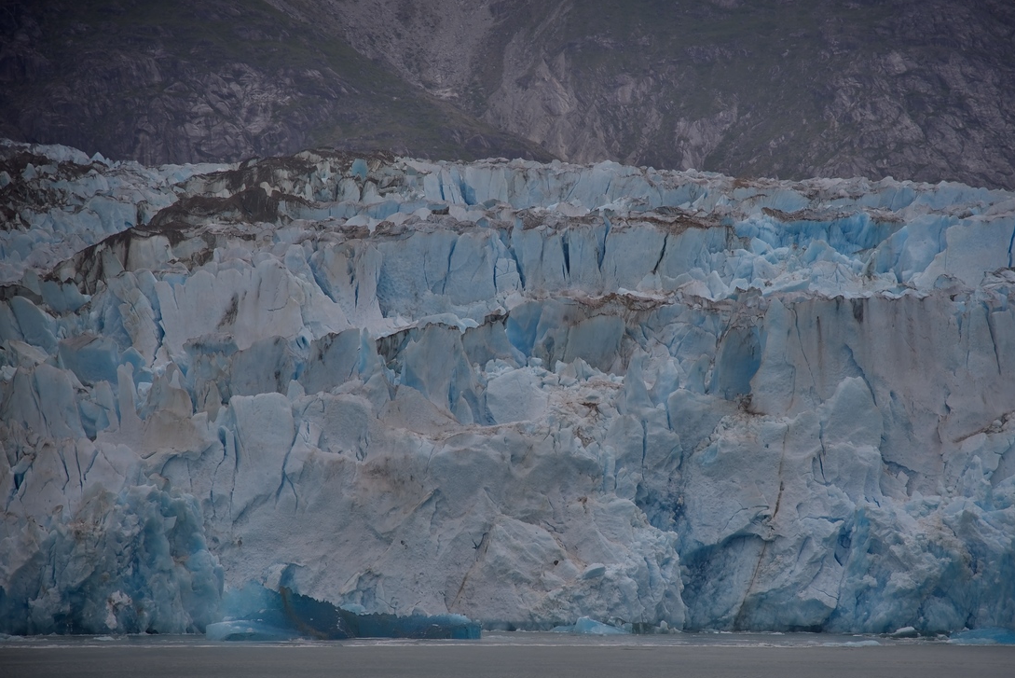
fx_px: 3977
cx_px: 565
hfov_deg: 14.5
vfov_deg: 9.7
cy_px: 372
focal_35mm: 141
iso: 110
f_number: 4
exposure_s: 1/250
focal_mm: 120
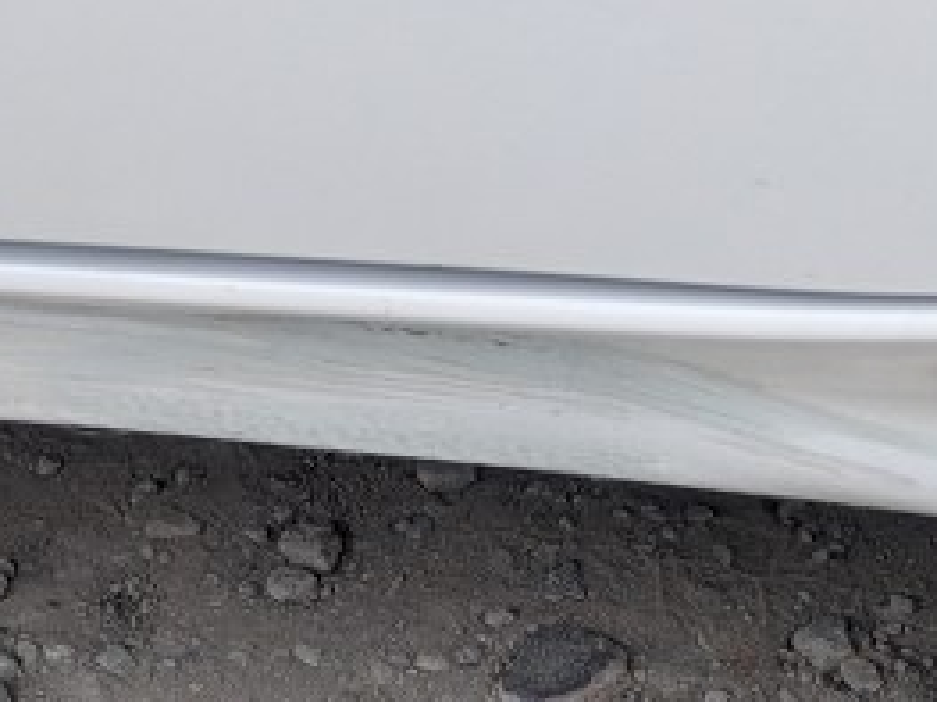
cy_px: 688
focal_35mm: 76
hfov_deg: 25.7
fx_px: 2056
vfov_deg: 18.9
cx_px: 526
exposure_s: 1/120
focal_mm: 5.43
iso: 230
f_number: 1.89
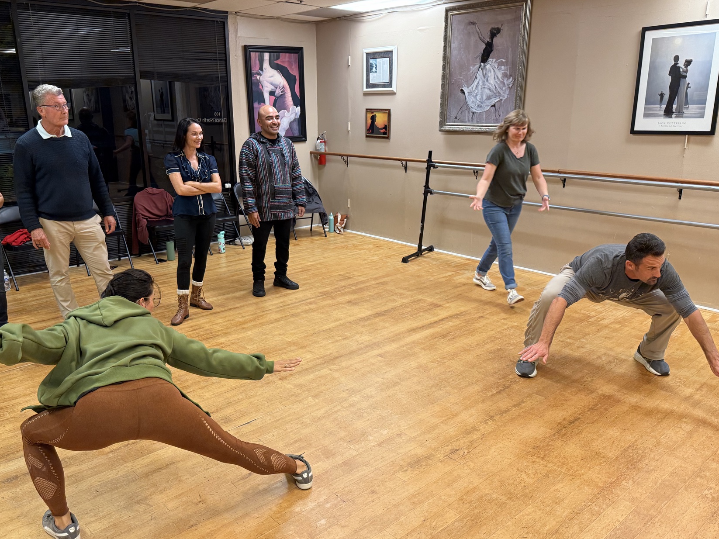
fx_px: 581
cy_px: 285
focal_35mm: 28
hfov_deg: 63.3
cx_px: 328
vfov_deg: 49.7
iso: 250
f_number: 1.78
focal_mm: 6.76
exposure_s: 1/60
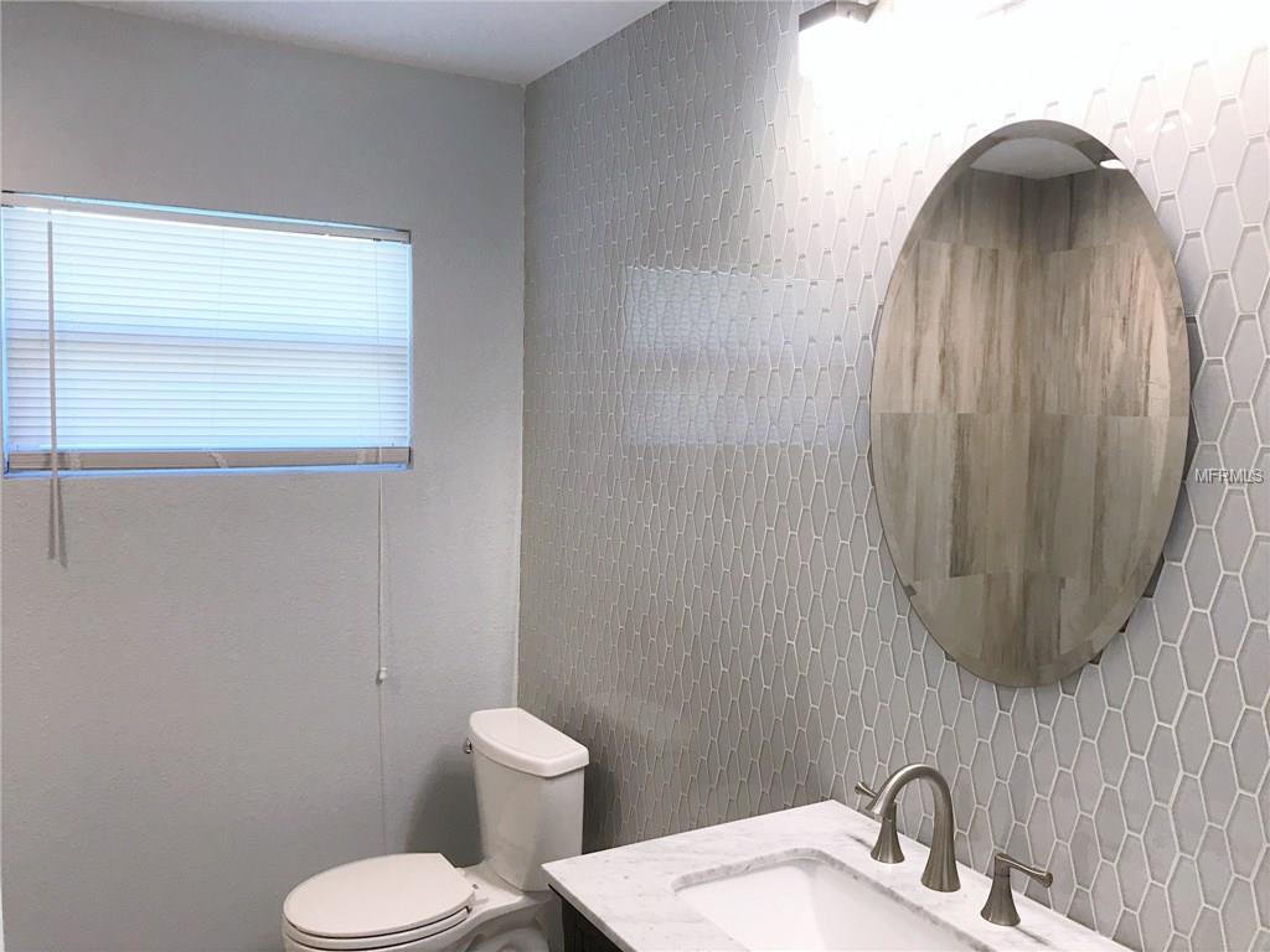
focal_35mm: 28
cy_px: 476
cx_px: 635
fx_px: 1027
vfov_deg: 49.7
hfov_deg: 63.4
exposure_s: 1/40
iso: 25
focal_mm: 3.99
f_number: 1.8
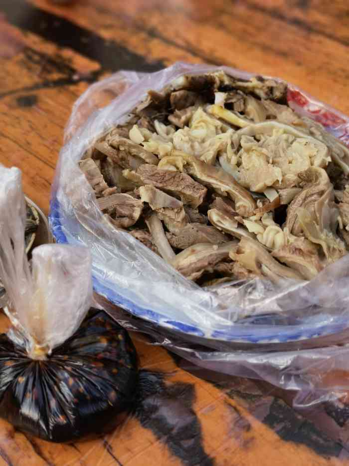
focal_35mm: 54
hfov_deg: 27.0
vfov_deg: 35.5
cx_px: 174
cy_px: 233
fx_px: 726
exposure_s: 1/278
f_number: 4
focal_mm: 6.67
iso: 50
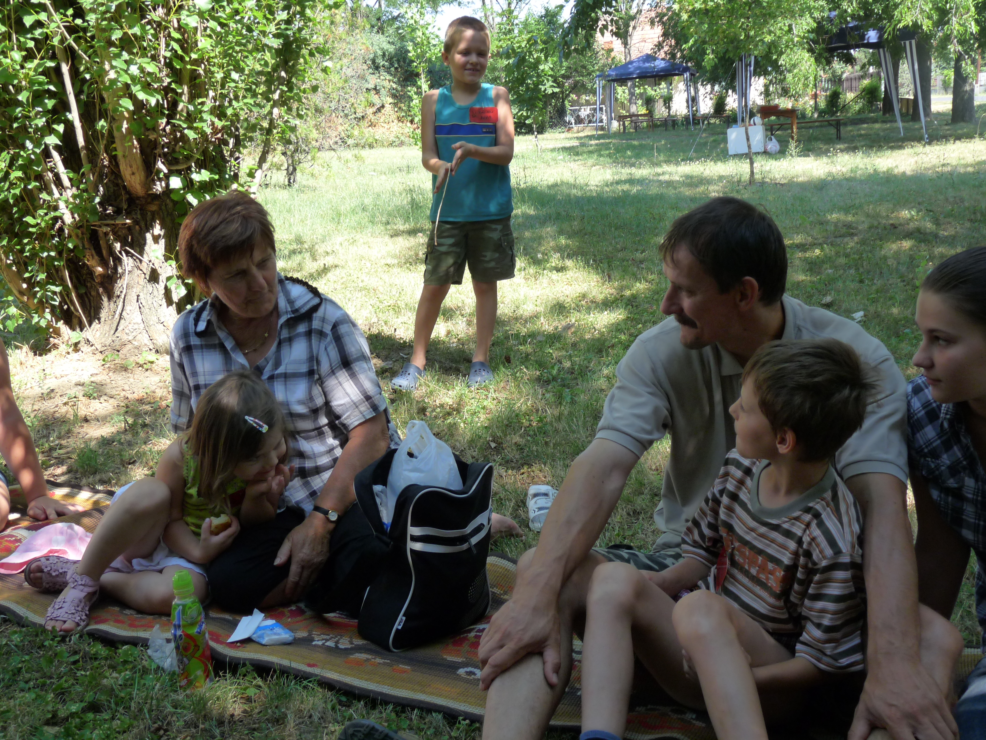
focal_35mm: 42
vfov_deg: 34.3
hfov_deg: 44.8
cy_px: 370
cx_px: 493
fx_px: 1196
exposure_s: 1/160
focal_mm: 7.4
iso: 160
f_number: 4
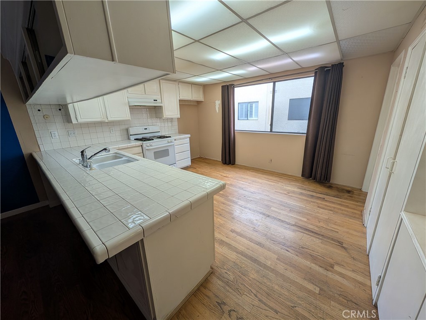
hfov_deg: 110.5
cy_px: 160
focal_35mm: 12
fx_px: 148
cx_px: 213
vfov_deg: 94.6
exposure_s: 1/434
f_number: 1.7
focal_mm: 2.02
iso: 57
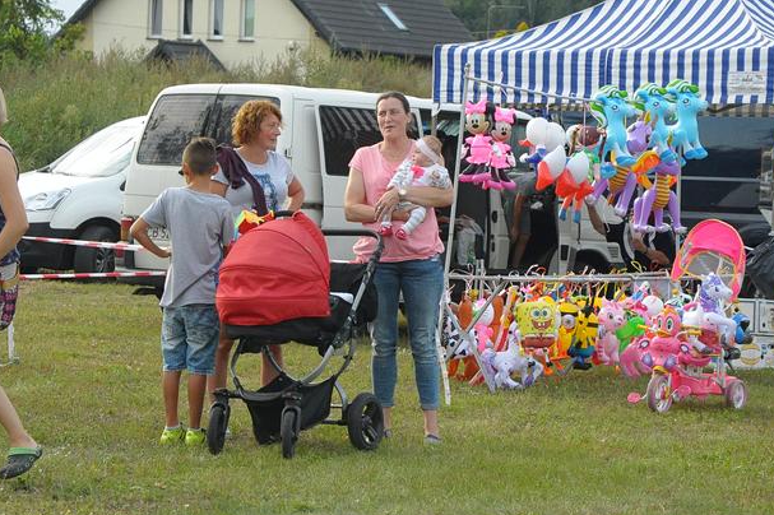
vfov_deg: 9.3
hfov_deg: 14.0
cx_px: 394
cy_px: 236
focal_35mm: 147
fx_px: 3159
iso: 1250
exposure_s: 1/800
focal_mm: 70
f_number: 7.1
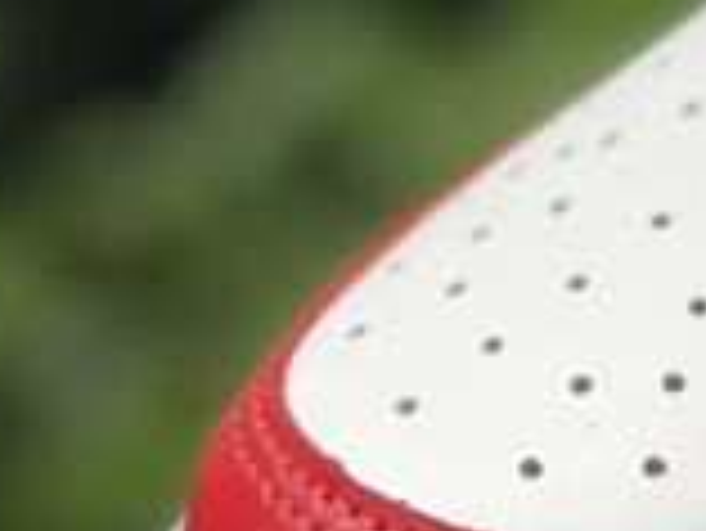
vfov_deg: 4.9
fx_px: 6144
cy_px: 20
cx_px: 1381
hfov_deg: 6.4
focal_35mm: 301
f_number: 2.2
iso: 40
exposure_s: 1/121
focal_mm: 7.5
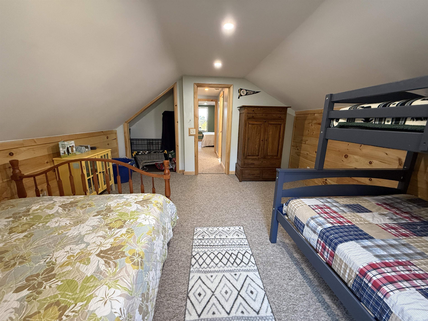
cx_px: 214
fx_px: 173
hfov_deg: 102.1
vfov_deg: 85.7
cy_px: 160
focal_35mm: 14
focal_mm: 2.22
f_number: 2.2
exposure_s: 1/60
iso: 400
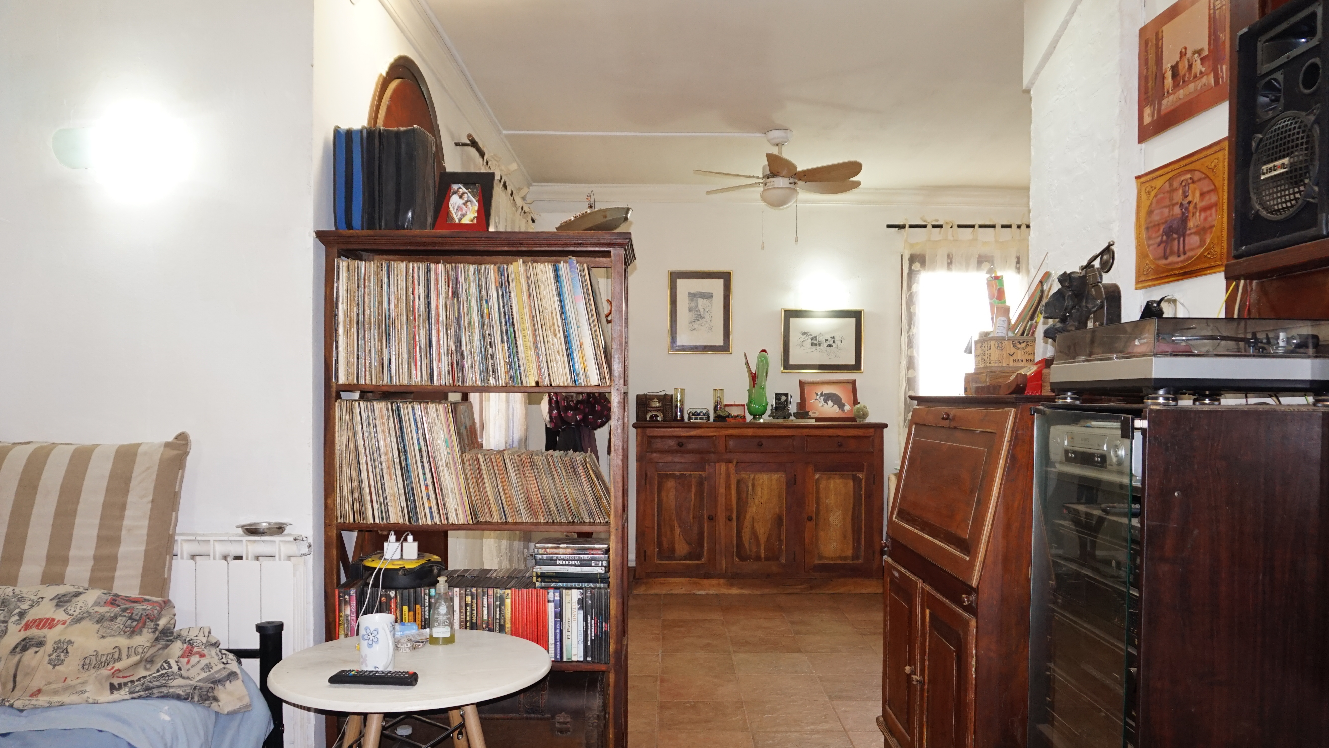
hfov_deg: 71.9
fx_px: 916
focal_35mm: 26
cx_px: 680
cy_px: 409
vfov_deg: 44.3
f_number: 4
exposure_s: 1/60
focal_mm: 16
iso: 640
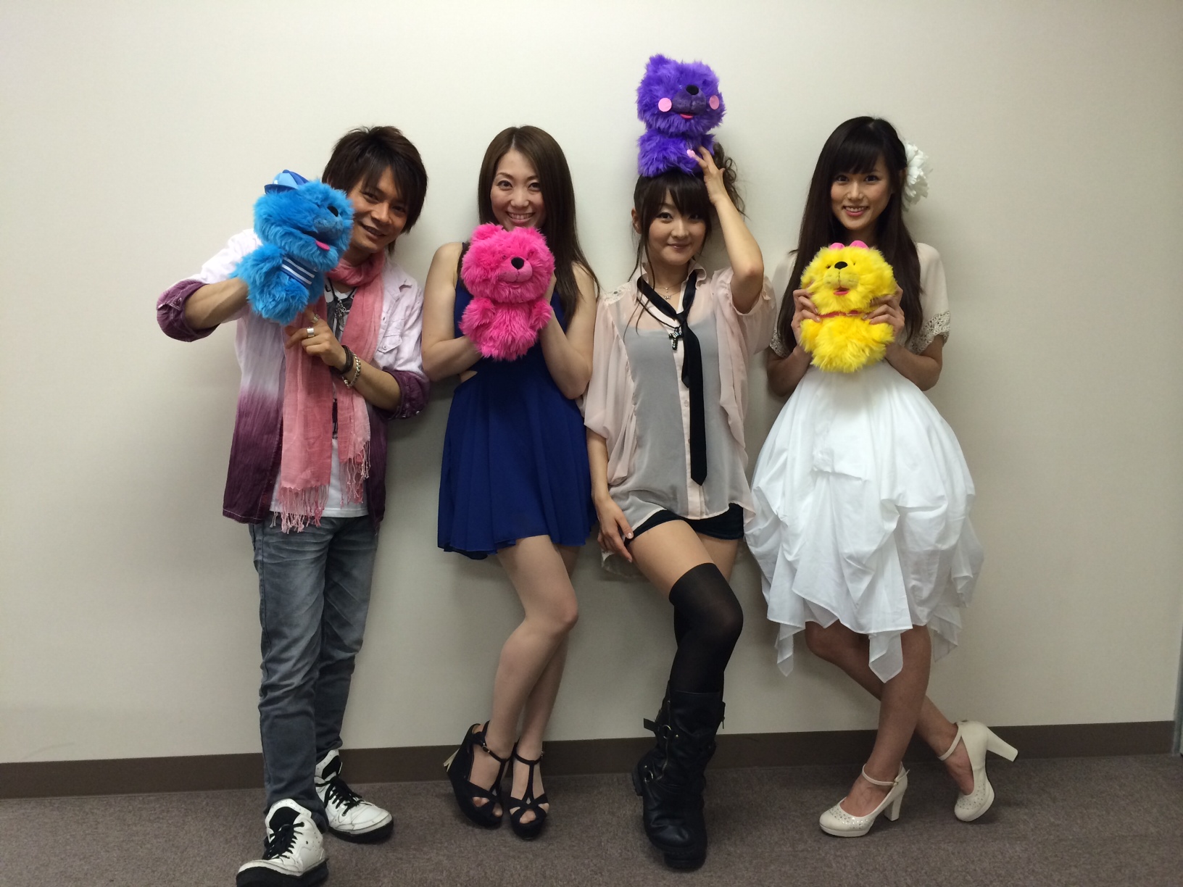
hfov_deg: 60.0
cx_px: 592
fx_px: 1025
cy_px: 444
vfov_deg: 46.8
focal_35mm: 30
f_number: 2.2
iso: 64
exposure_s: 1/30
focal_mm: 4.12
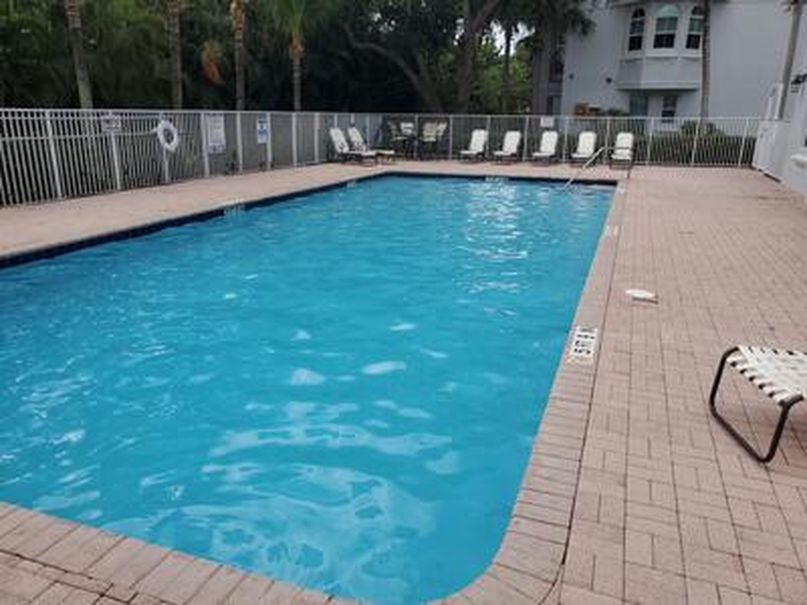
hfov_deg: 67.3
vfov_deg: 53.1
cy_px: 302
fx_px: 606
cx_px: 404
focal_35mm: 26
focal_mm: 4.3
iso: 50
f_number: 2.4
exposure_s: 1/962
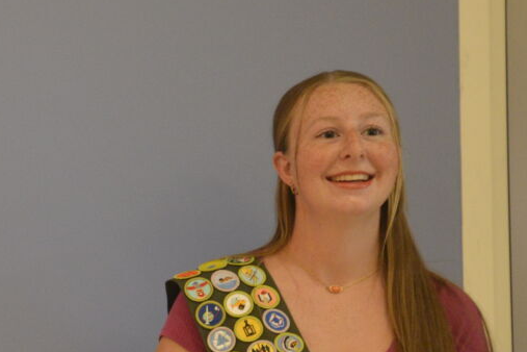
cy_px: 382
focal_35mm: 153
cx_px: -162
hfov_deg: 13.0
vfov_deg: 8.9
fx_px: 2240
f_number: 4.5
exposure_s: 1/100
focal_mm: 44
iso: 2200
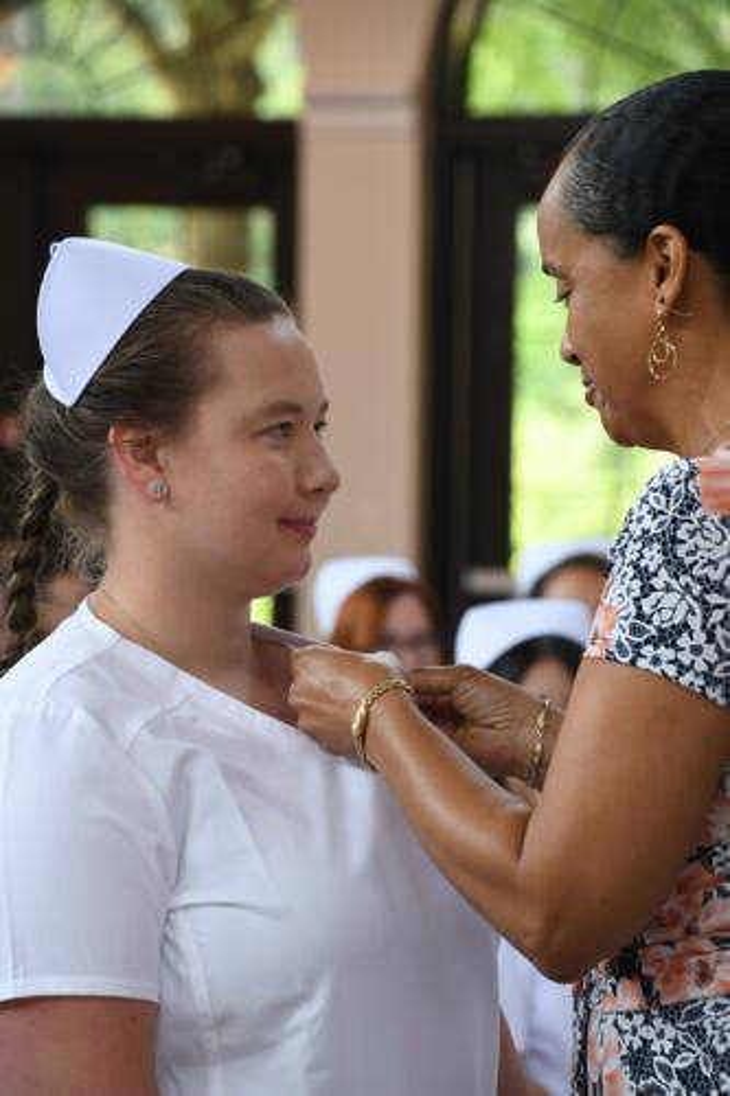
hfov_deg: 6.3
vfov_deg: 9.5
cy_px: 548
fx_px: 6620
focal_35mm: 218
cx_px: 365
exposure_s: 1/60
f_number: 8
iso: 1000
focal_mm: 145
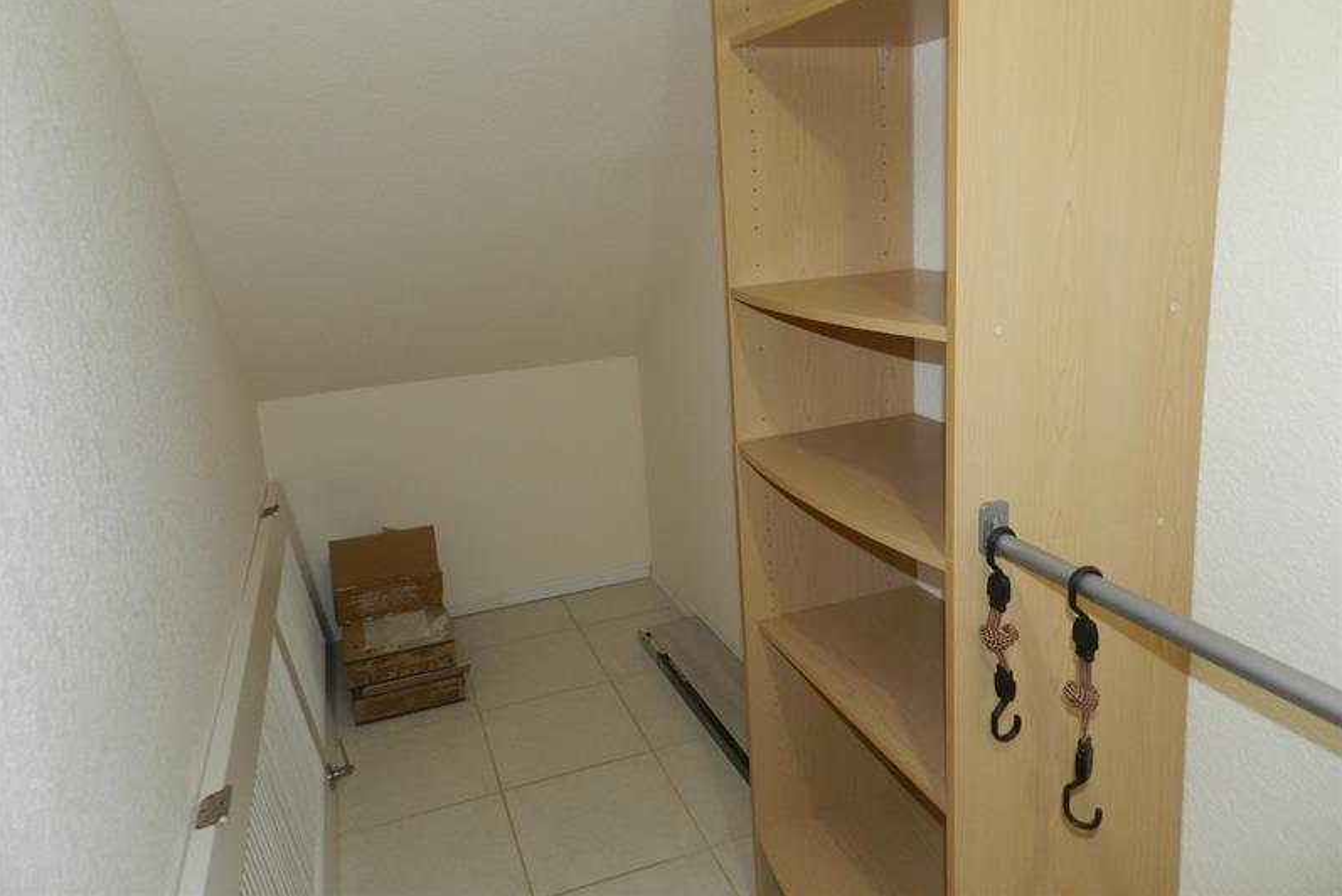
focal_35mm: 24
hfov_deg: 73.7
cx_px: 670
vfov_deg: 53.0
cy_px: 392
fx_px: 895
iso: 200
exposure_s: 1/30
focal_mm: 4
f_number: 3.4
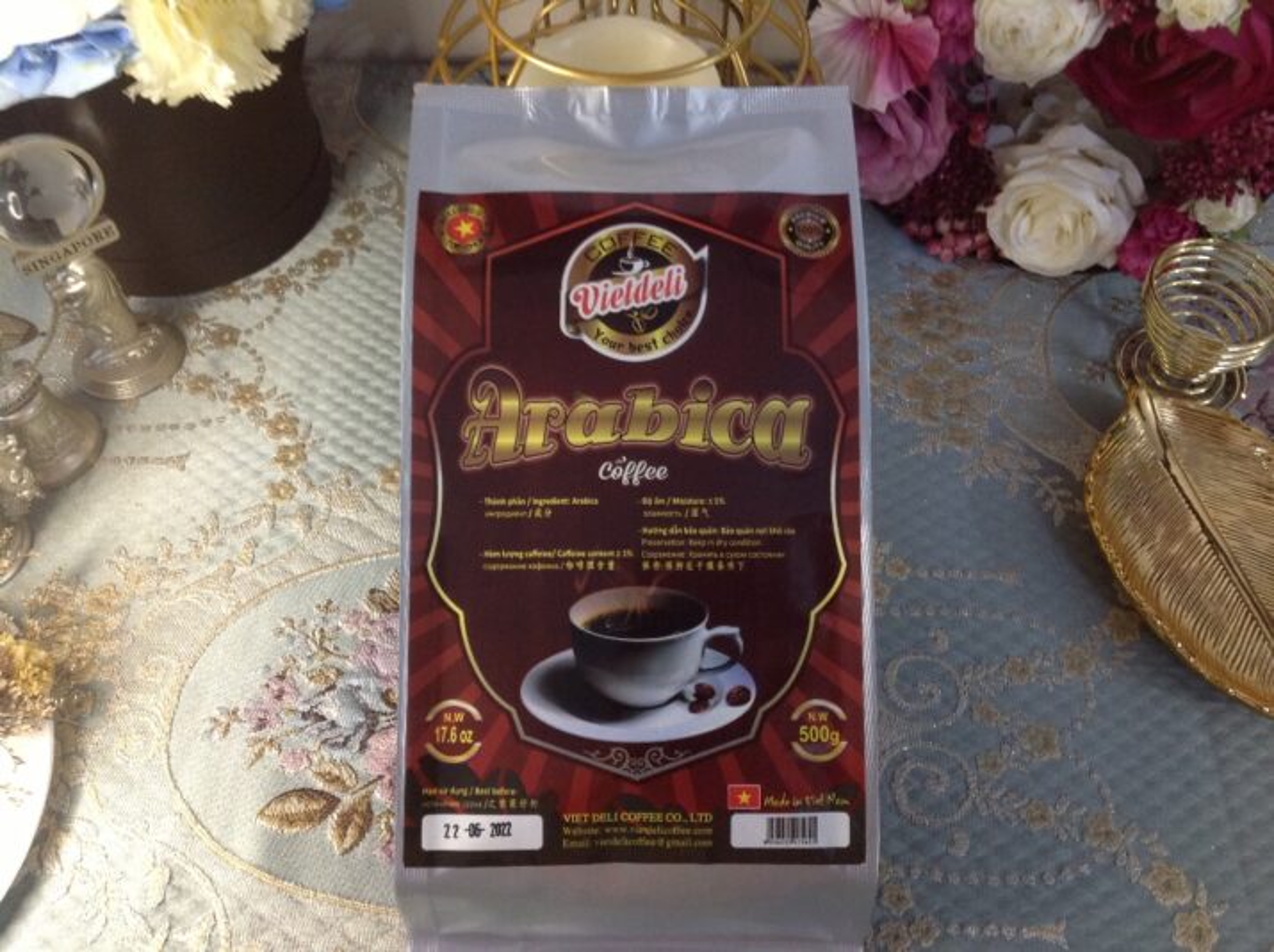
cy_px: 476
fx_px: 1286
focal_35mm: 35
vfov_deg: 40.6
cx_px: 637
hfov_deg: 52.7
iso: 160
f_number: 2.4
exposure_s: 1/17
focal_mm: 4.28
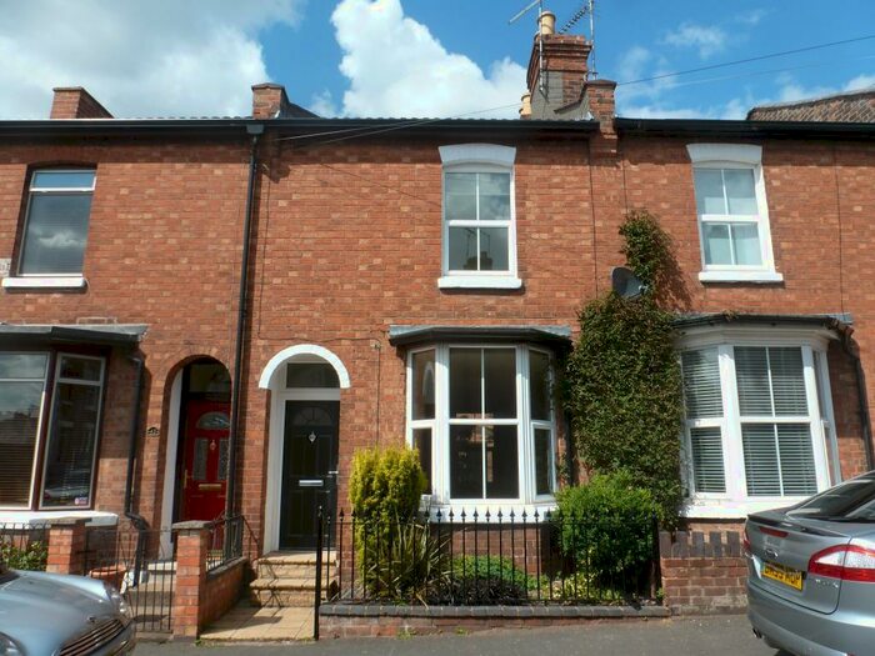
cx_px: 438
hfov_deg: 71.6
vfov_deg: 56.8
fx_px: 607
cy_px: 328
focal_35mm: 24
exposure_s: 1/500
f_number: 4.5
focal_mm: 4.3
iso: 100
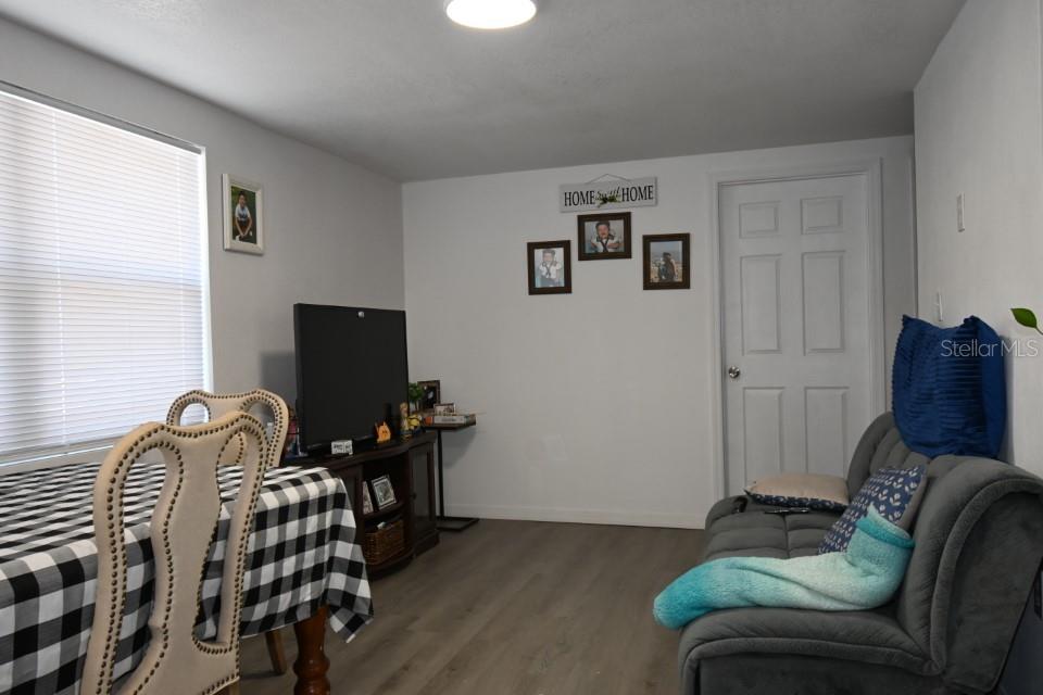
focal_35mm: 27
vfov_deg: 47.9
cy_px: 348
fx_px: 782
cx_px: 522
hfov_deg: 67.4
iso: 720
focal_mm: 18
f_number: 5.6
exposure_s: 1/60
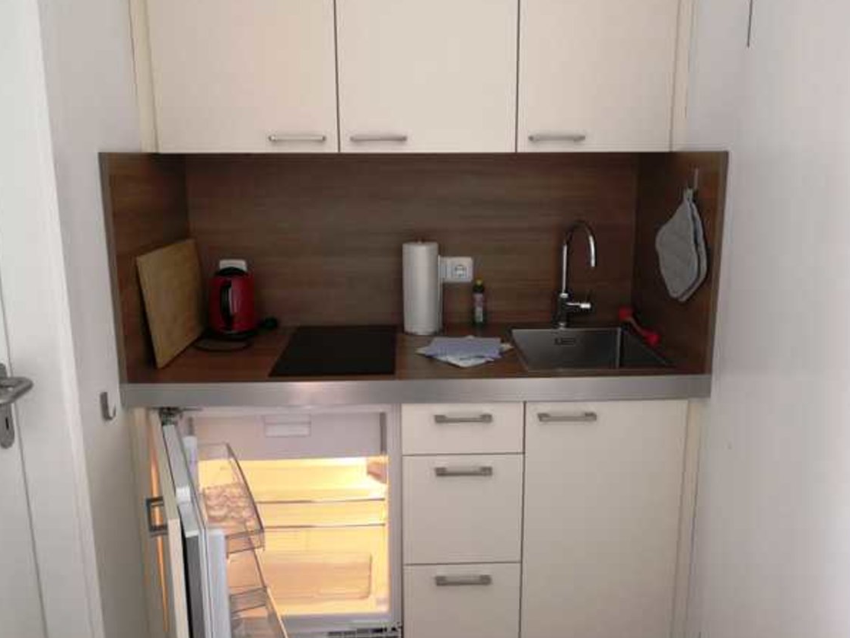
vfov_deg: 48.2
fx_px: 712
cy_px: 312
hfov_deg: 61.6
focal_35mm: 29
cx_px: 437
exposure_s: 1/50
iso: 125
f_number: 1.6
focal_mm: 3.95
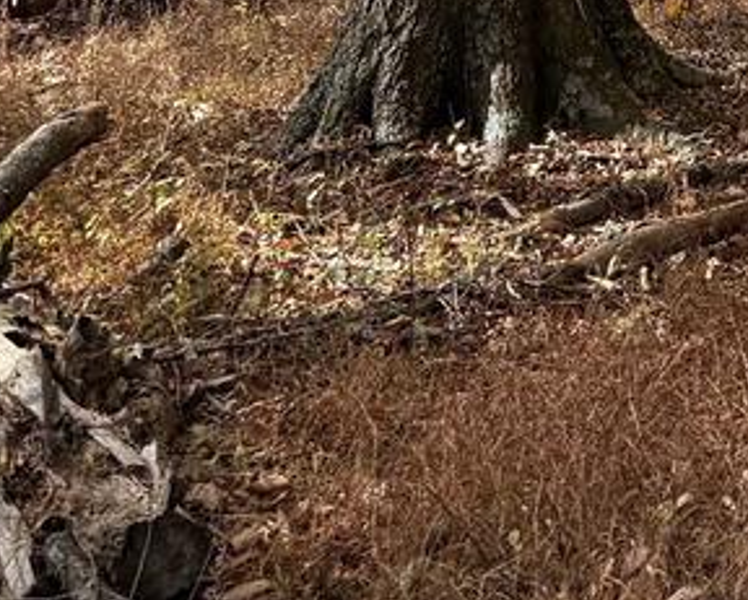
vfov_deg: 11.3
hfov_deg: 15.3
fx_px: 2593
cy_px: -774
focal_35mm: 117
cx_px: 1080
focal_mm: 6.76
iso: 100
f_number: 1.78
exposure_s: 1/1337
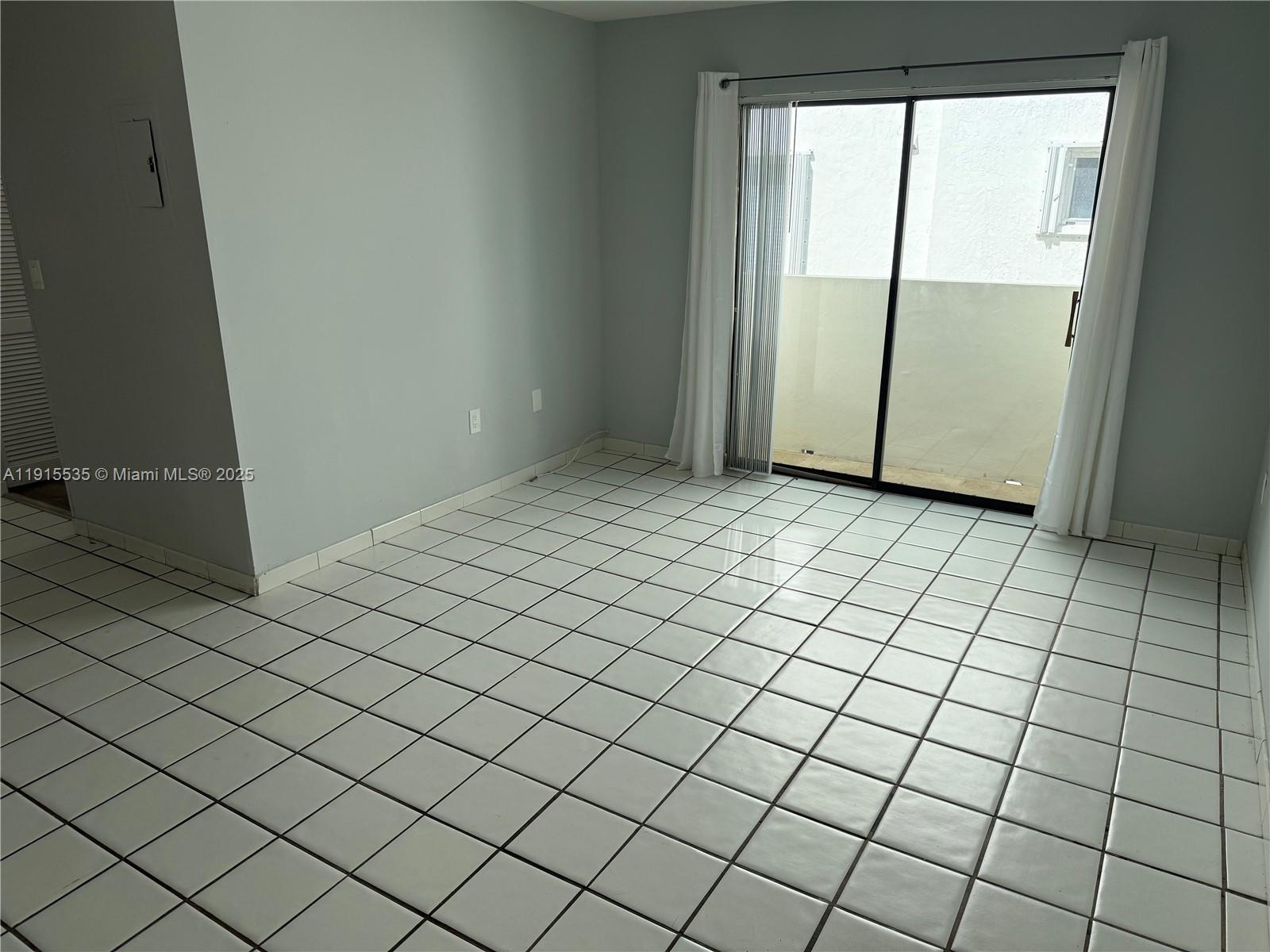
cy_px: 476
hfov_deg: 71.6
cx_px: 635
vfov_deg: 56.8
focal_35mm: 24
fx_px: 881
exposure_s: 1/1689
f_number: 1.78
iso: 100
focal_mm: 6.76
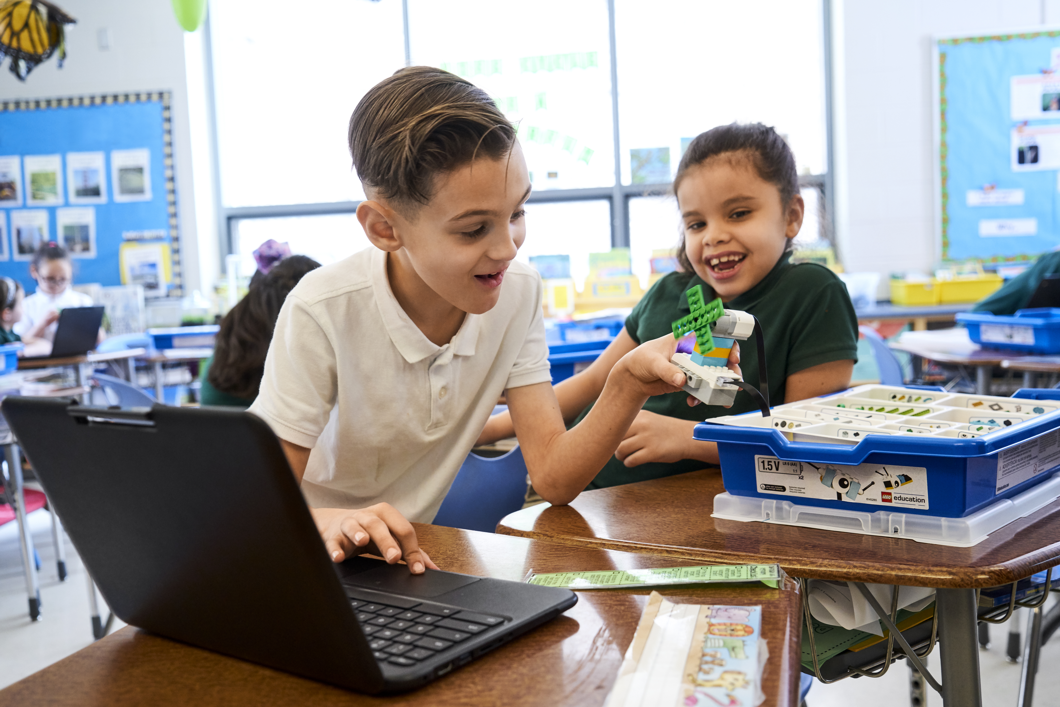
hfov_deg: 54.4
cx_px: 530
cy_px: 354
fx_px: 1031
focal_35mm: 35
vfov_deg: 37.9
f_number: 4.5
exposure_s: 1/125
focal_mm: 35
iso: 1250
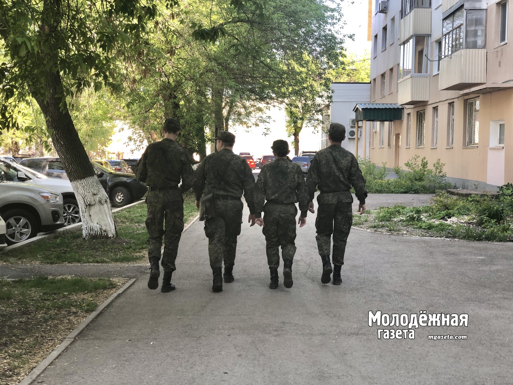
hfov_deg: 36.8
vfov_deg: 28.0
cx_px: 256
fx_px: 771
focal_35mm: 52
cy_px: 192
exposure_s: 1/120
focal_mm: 6
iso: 20
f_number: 2.4
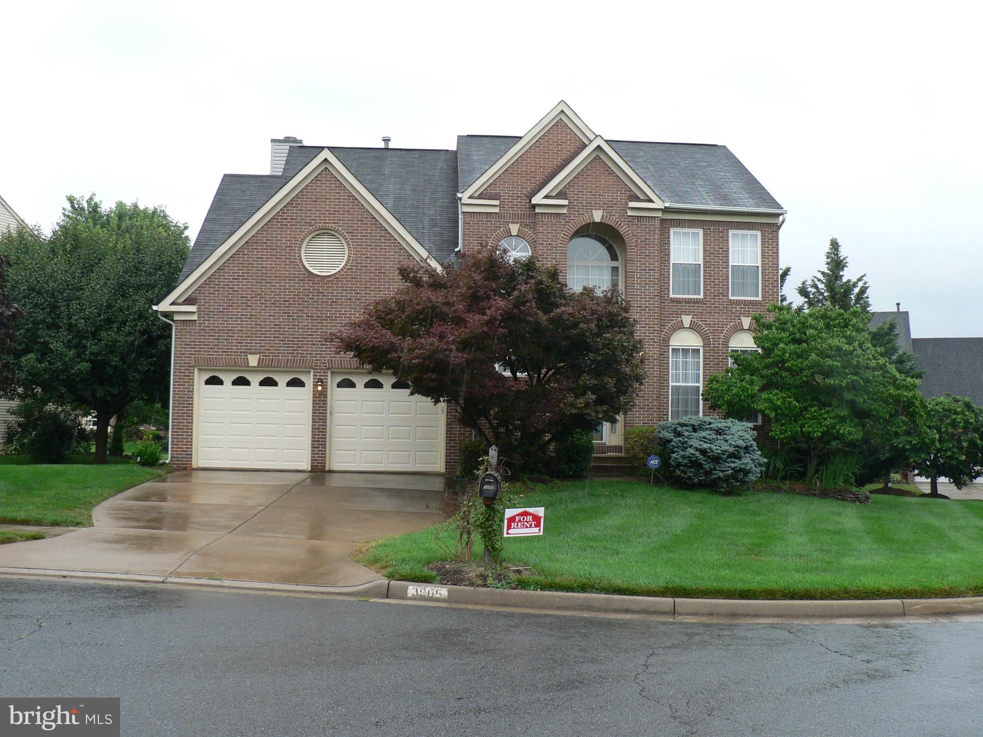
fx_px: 1022
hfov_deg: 51.4
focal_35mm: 36
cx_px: 492
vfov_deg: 39.7
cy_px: 368
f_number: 4
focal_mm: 6
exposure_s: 1/160
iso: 80
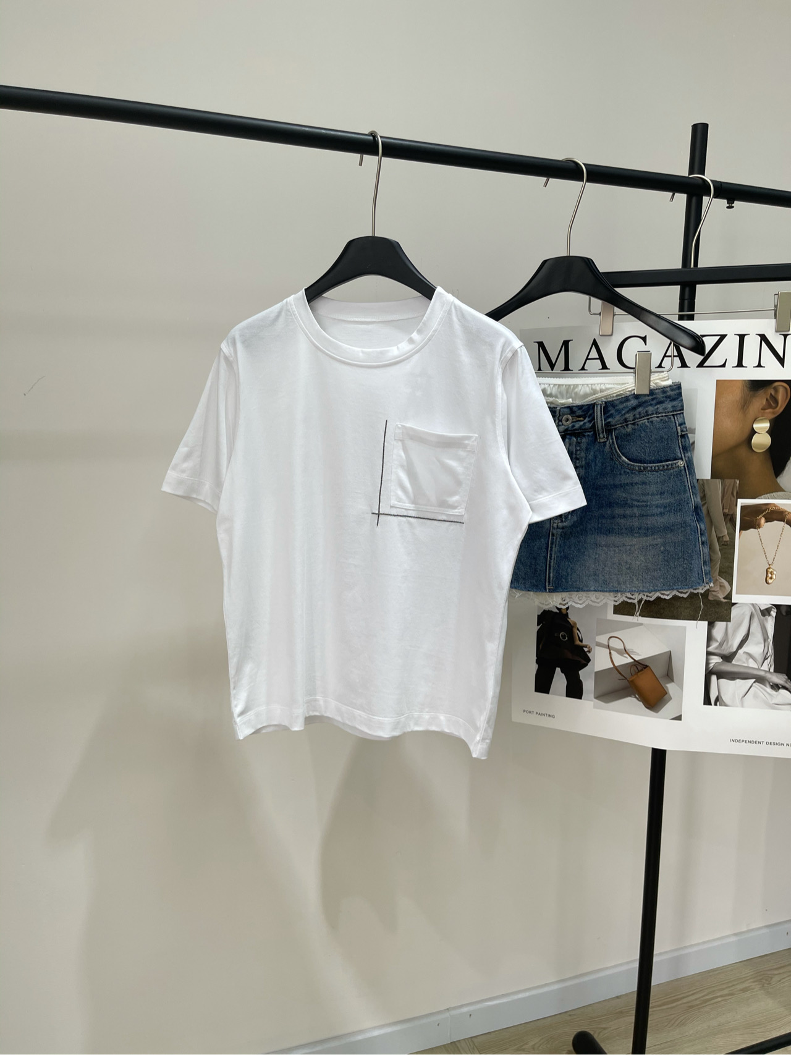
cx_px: 396
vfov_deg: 67.3
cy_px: 528
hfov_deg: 53.1
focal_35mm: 26
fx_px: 792
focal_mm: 5.1
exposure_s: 1/276
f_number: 1.6
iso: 32
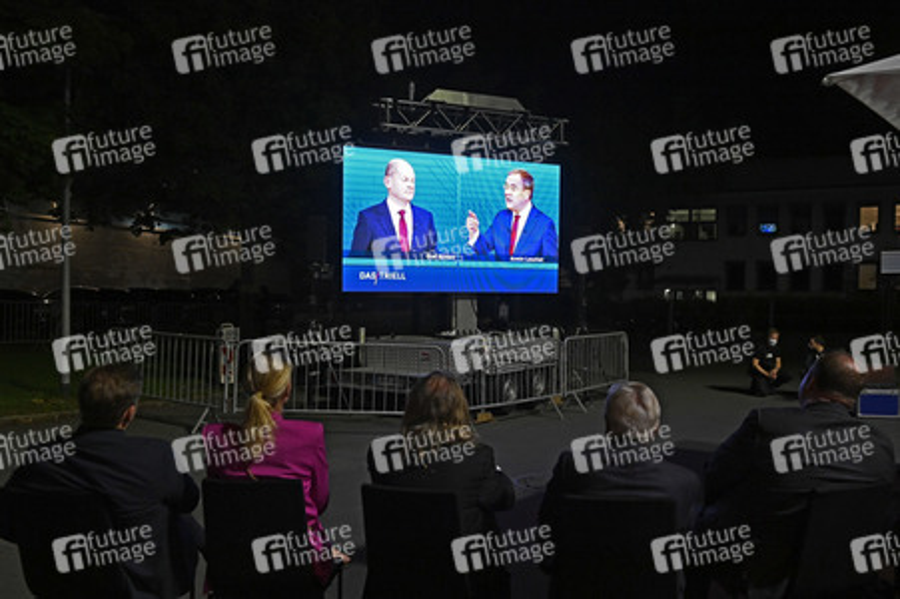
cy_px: 300
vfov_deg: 42.3
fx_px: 774
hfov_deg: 60.3
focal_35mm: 31
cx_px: 450
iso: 4000
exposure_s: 1/160
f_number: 5
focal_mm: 31
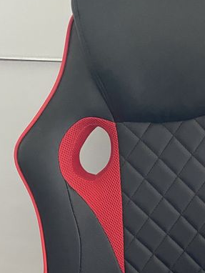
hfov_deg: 21.2
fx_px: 536
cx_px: 181
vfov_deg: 26.3
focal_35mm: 68
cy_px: 302
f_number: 1.8
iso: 640
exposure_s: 1/32
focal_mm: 4.25
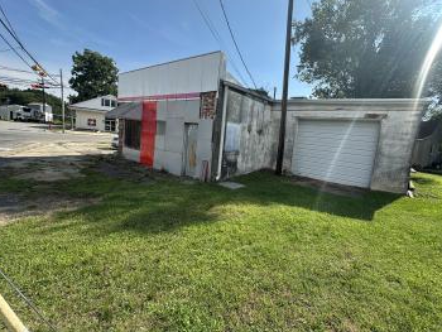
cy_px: 159
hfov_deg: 94.2
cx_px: 240
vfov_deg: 78.1
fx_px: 204
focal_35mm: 16
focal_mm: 2.22
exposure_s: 1/1103
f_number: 2.2
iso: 50
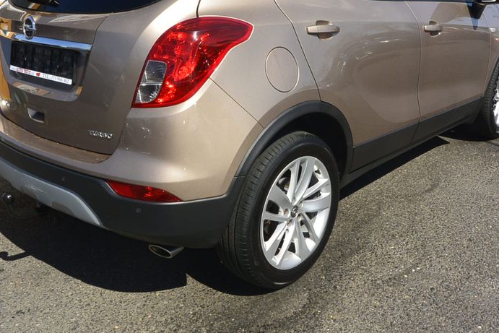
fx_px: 555
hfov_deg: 48.4
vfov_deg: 33.1
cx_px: 259
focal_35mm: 40
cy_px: 106
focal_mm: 10
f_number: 10
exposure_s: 1/250
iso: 160
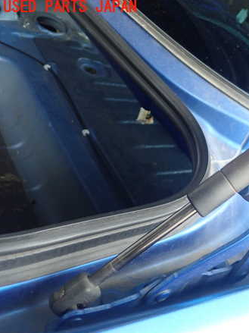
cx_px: 226
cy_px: 168
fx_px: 393
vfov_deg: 45.8
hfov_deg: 33.2
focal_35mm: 41
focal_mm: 5.5
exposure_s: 1/125
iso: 400
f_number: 2.3
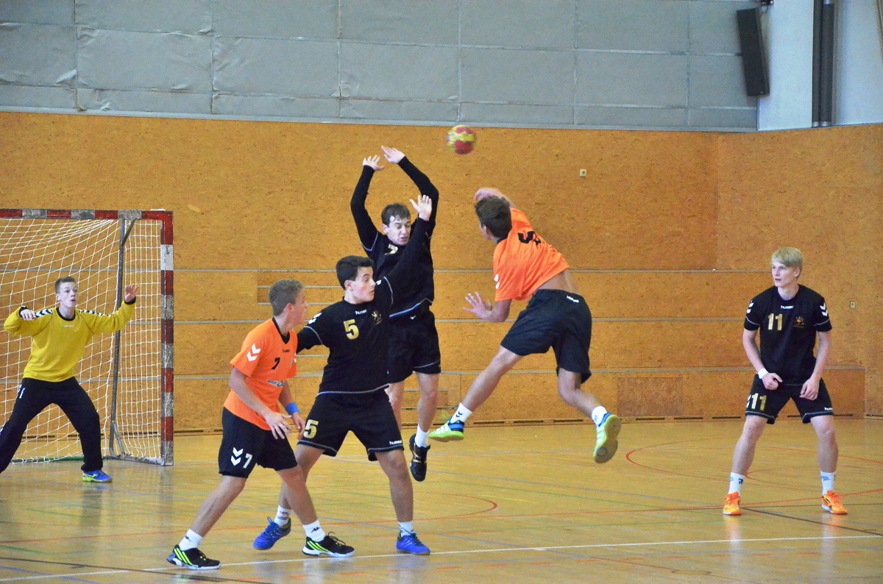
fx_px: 3377
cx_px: 442
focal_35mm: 138
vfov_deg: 9.9
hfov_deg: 14.9
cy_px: 292
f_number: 5.6
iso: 6400
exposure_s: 1/640
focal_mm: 92
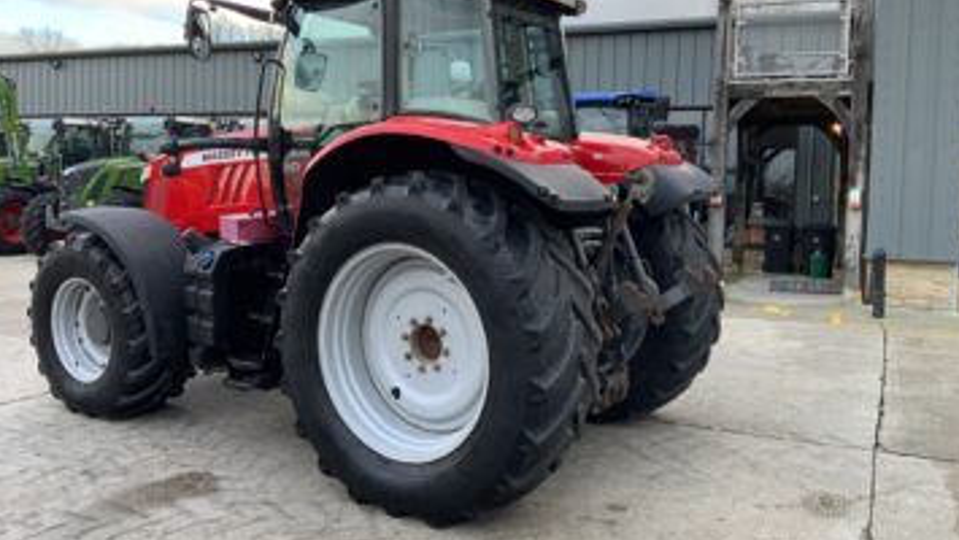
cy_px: 227
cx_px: 484
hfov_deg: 61.0
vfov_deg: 36.6
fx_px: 814
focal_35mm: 32
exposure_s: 1/122
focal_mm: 3
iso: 40
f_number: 1.8
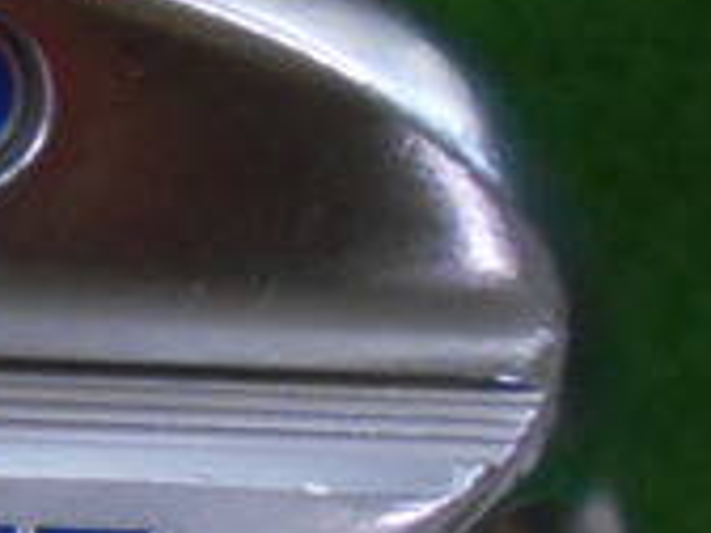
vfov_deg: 14.9
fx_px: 2033
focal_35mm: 99
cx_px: -601
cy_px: 410
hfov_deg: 16.4
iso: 800
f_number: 3.2
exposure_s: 1/250
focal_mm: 4.6
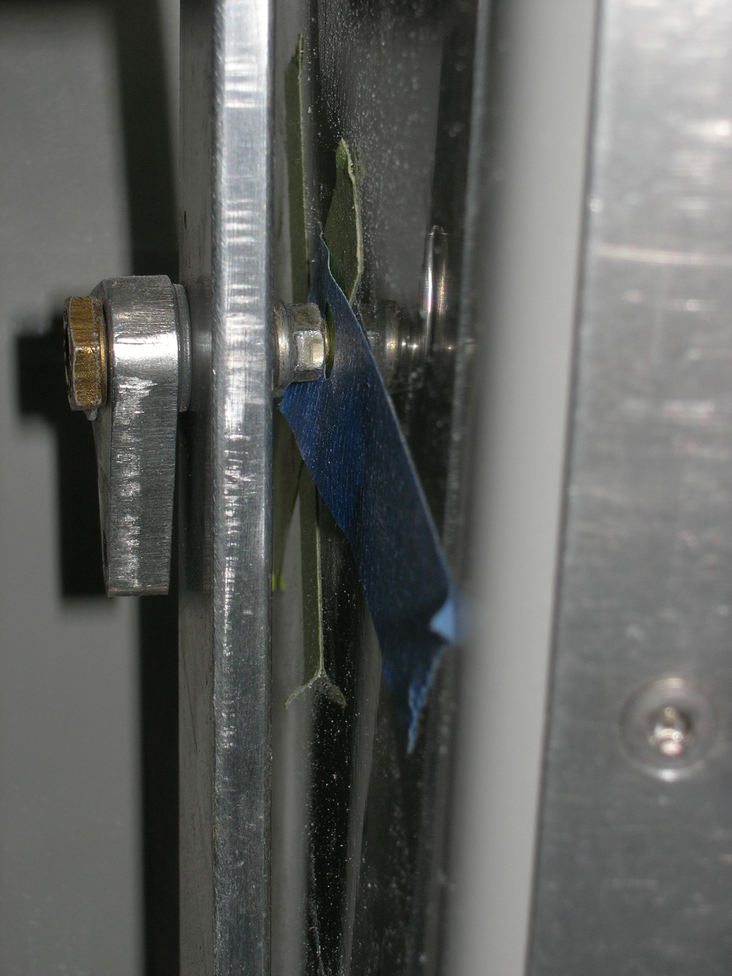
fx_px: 2904
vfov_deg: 19.1
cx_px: 366
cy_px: 488
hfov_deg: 14.4
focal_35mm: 103
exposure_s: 1/60.1
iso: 64
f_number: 7.8
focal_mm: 21.3
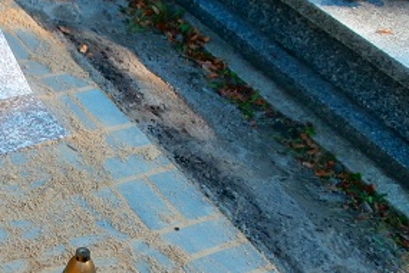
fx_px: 795
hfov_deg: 27.4
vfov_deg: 19.3
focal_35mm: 70
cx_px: 16
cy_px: 201
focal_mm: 5.36
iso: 100
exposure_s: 1/125
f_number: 3.5
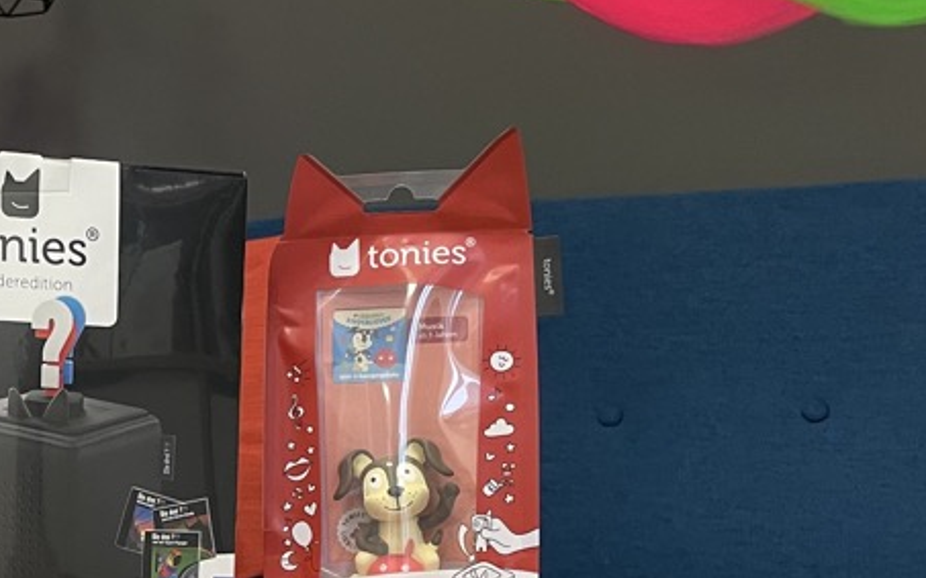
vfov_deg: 17.2
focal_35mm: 73
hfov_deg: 27.3
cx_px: 100
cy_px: 649
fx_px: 1842
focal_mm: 4.2
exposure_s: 1/50
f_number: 1.6
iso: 125
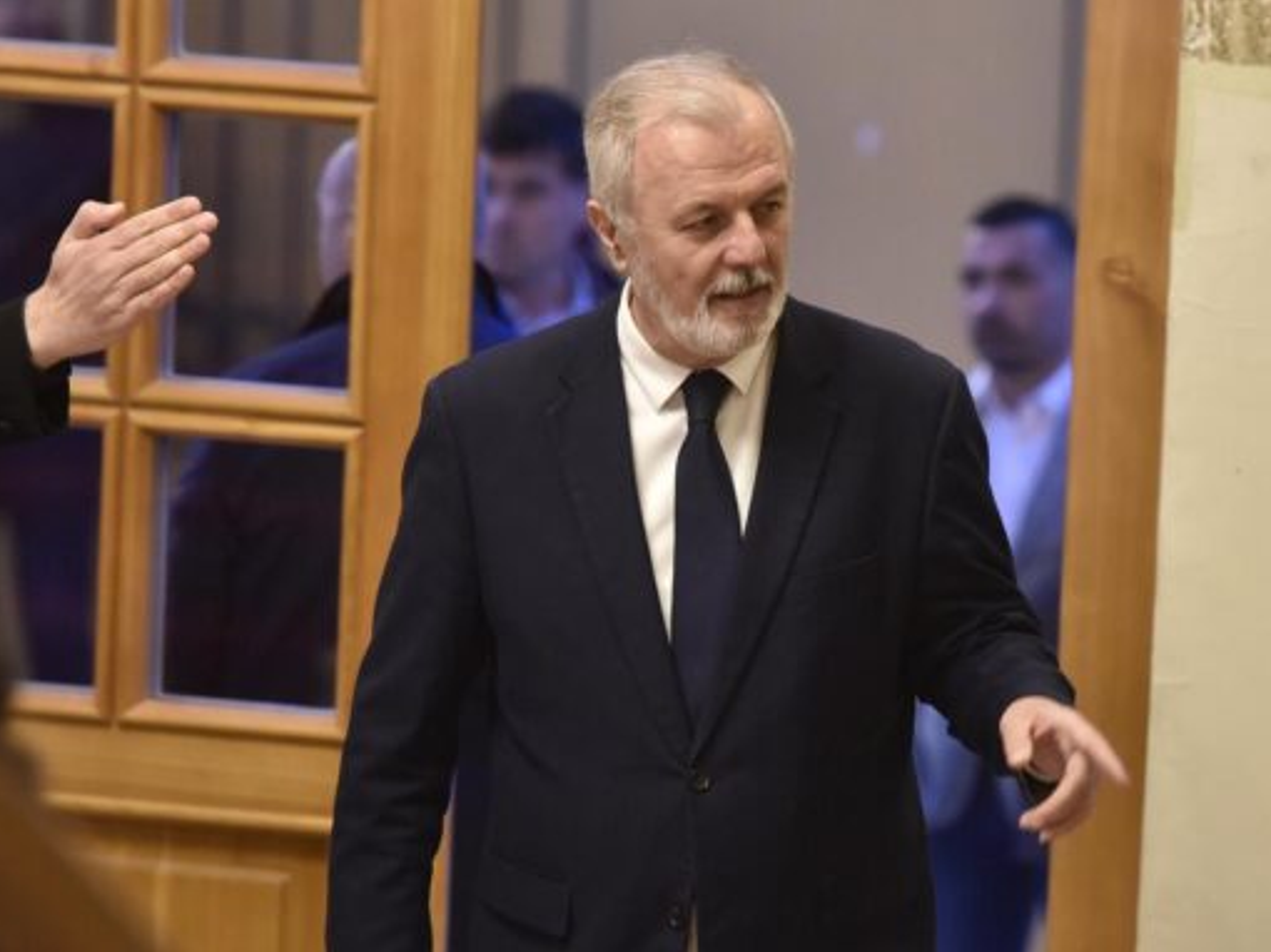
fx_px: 7303
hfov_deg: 9.9
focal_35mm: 199
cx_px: 658
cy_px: 488
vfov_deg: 7.5
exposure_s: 1/100
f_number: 3.5
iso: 2500
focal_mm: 165
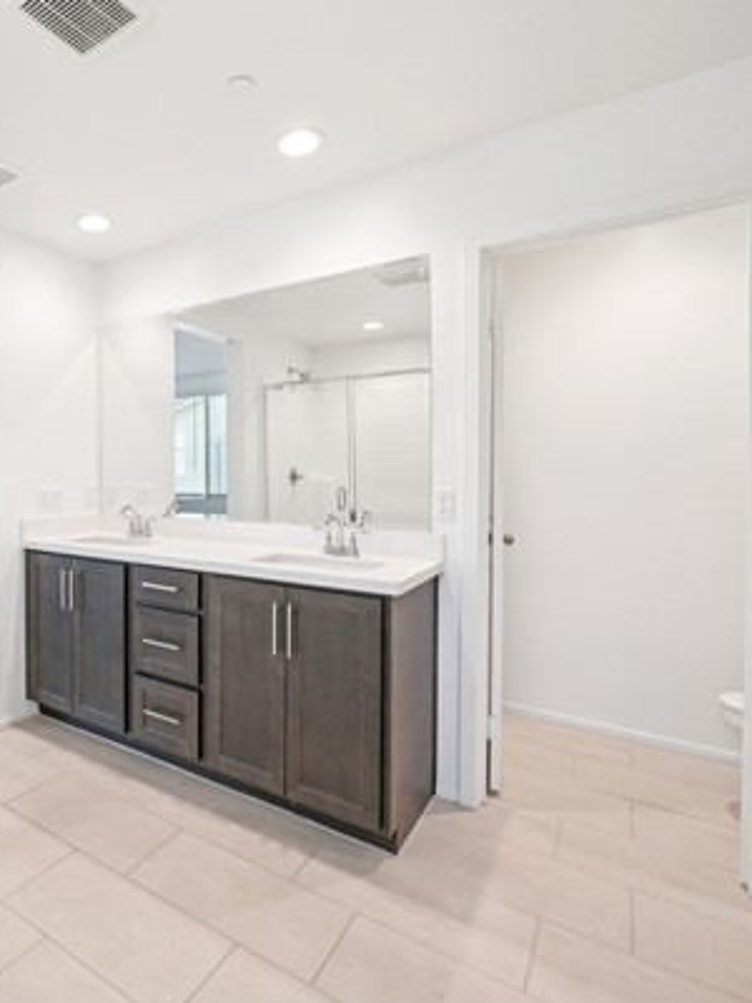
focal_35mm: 20
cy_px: 486
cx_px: 163
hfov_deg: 61.2
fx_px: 579
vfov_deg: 81.7
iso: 400
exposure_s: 1/30
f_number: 9
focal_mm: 13
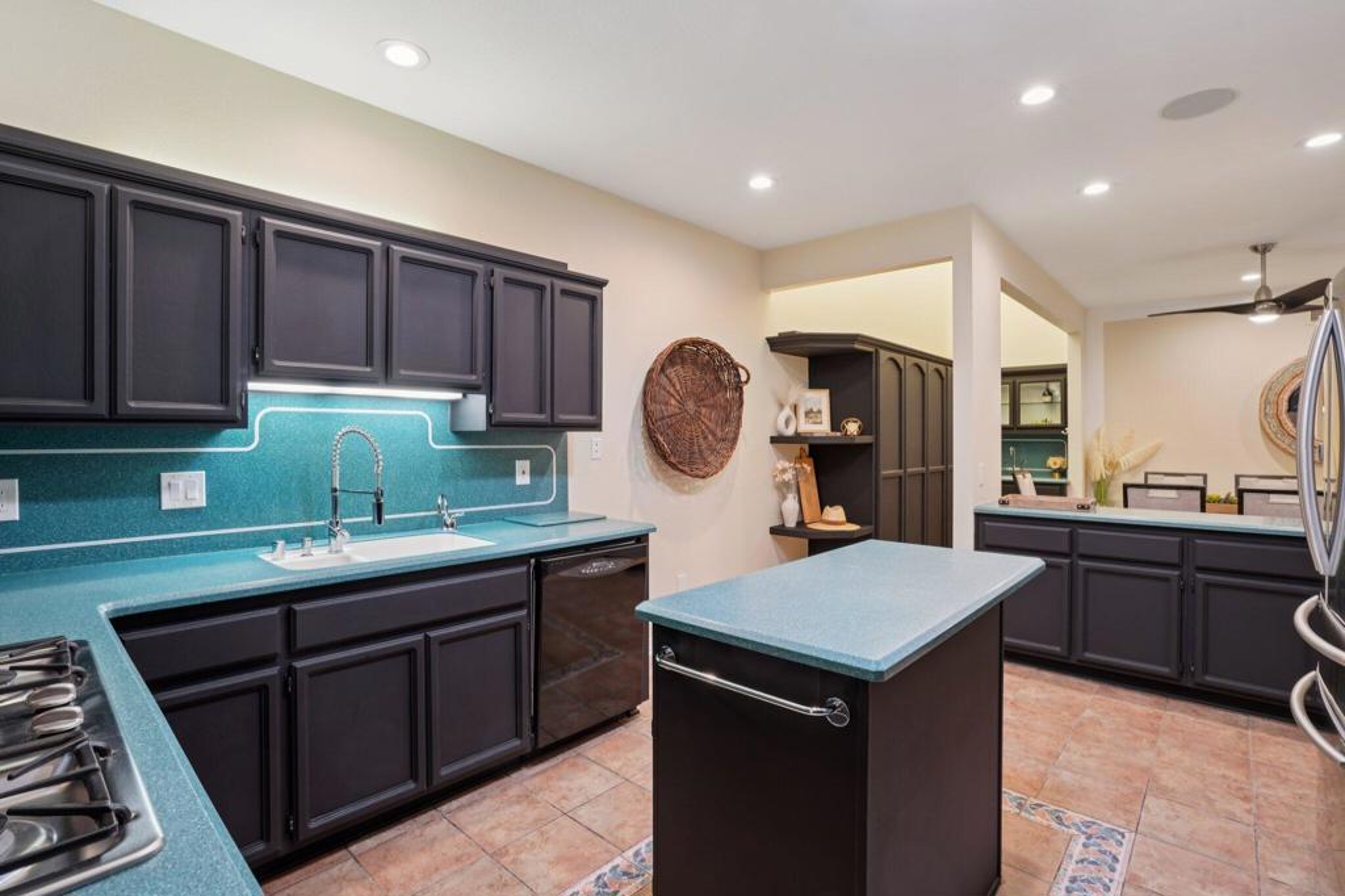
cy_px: 448
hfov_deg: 96.8
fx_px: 598
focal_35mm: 16
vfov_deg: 73.7
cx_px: 672
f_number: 8
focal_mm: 16
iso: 400
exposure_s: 1/8
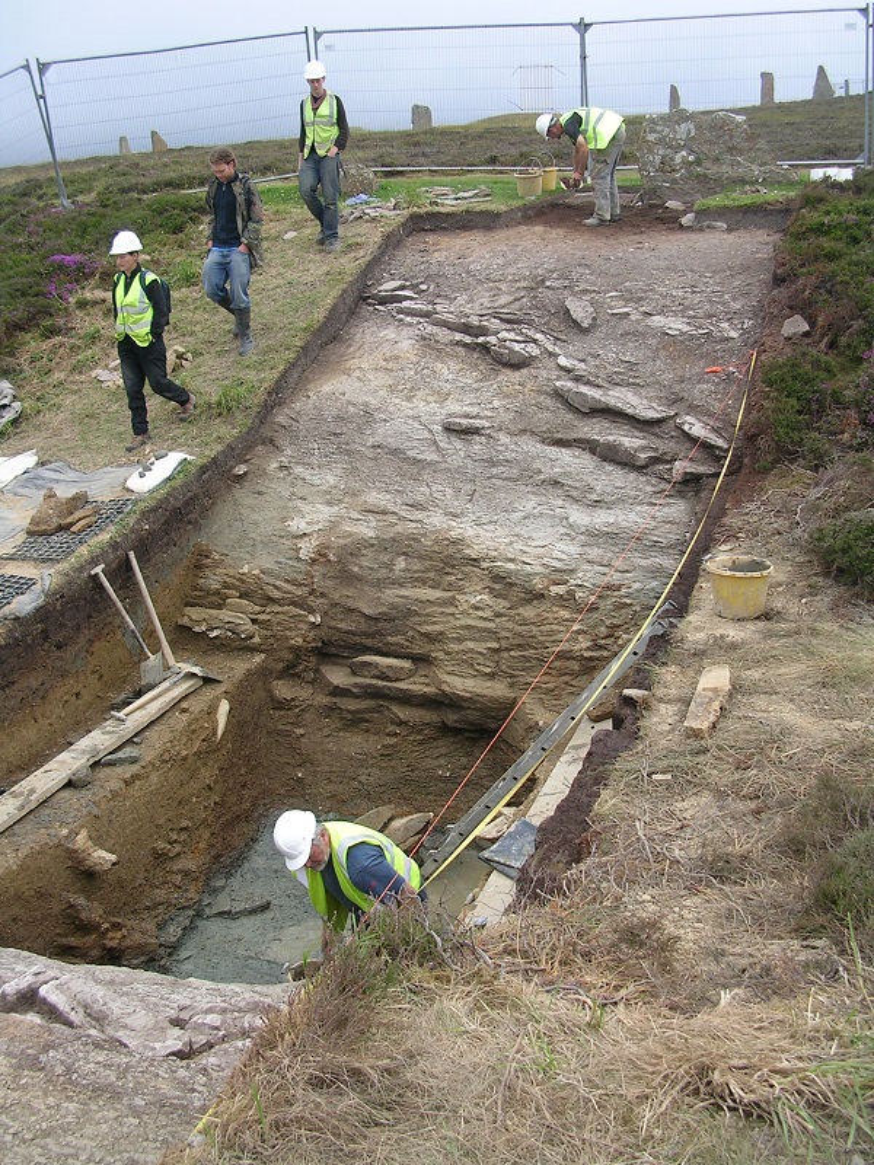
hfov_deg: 37.7
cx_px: 437
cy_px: 582
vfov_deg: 49.0
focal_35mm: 38
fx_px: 1279
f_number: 2.8
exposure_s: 1/250
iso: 50
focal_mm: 5.8
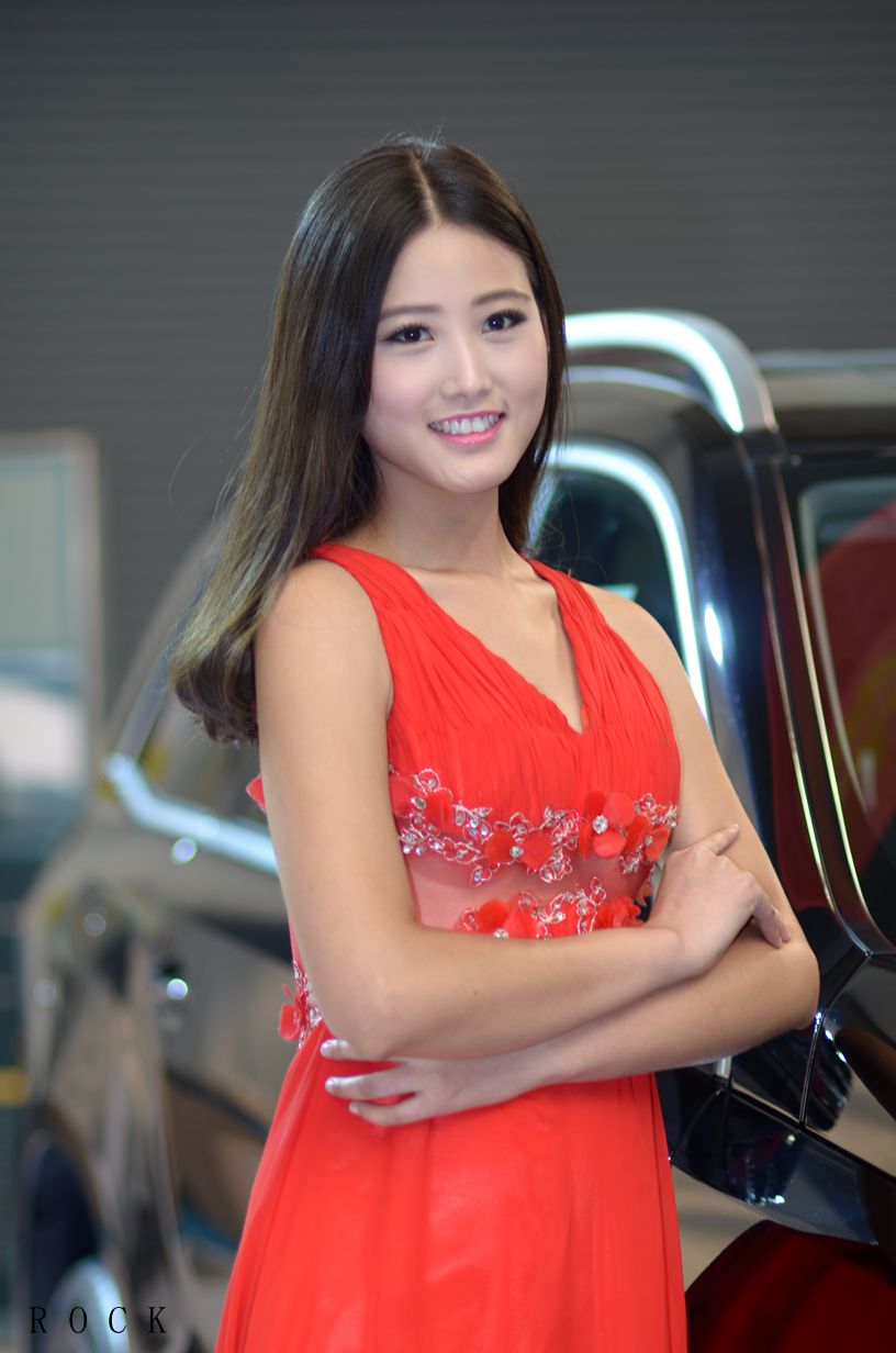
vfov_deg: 16.1
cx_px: 448
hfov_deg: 10.7
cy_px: 676
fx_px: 4781
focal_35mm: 128
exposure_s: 1/80
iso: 100
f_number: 2
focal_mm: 85
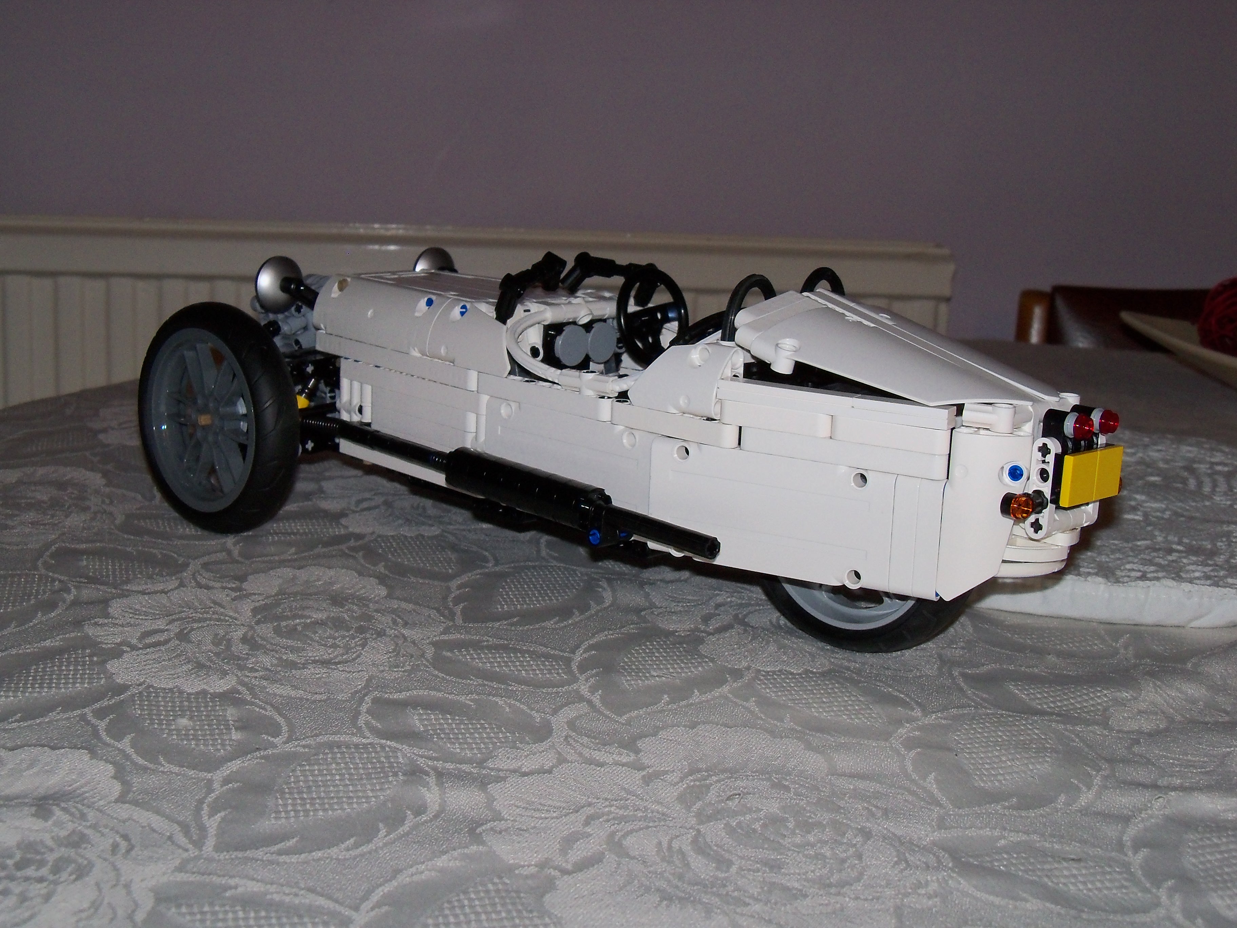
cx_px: 618
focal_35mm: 50
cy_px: 464
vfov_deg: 29.1
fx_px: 1787
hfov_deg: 38.2
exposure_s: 1/30
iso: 200
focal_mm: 8.8
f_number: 3.8
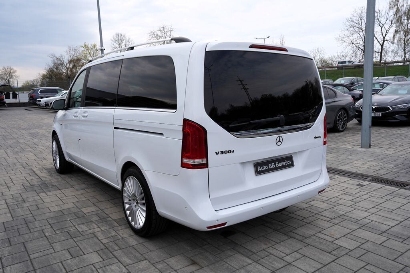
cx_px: 205
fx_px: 319
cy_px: 136
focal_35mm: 28
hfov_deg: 65.5
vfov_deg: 46.4
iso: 100
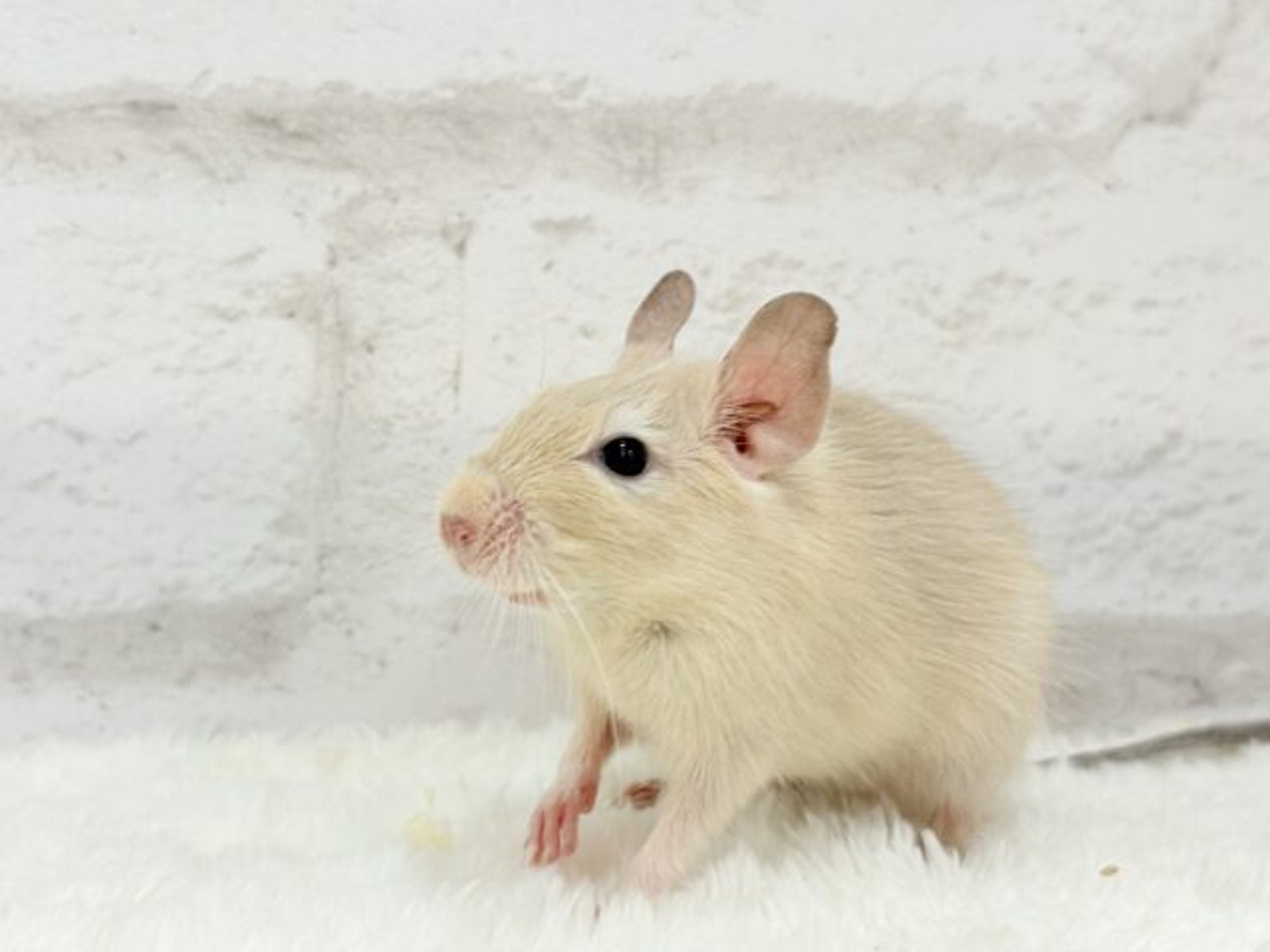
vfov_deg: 28.0
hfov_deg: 36.8
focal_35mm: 52
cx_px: 635
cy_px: 476
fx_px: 1908
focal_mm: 5.96
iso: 50
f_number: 1.6
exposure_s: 1/50
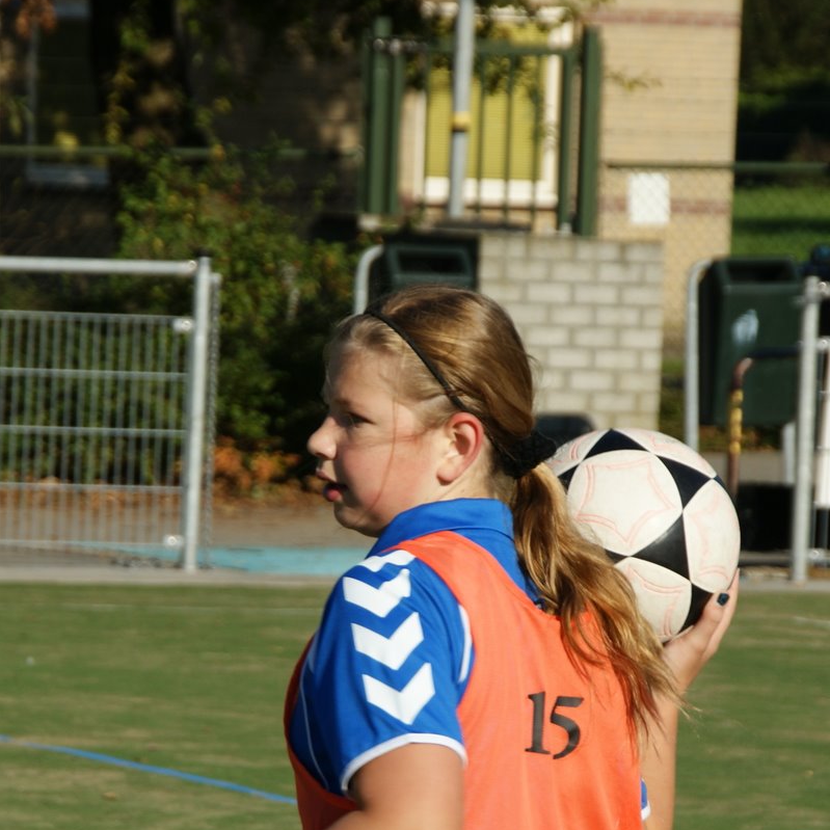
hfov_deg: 7.6
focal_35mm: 230
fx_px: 6239
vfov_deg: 7.6
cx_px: 416
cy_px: 518
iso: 100
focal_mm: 120
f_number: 8
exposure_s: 1/320
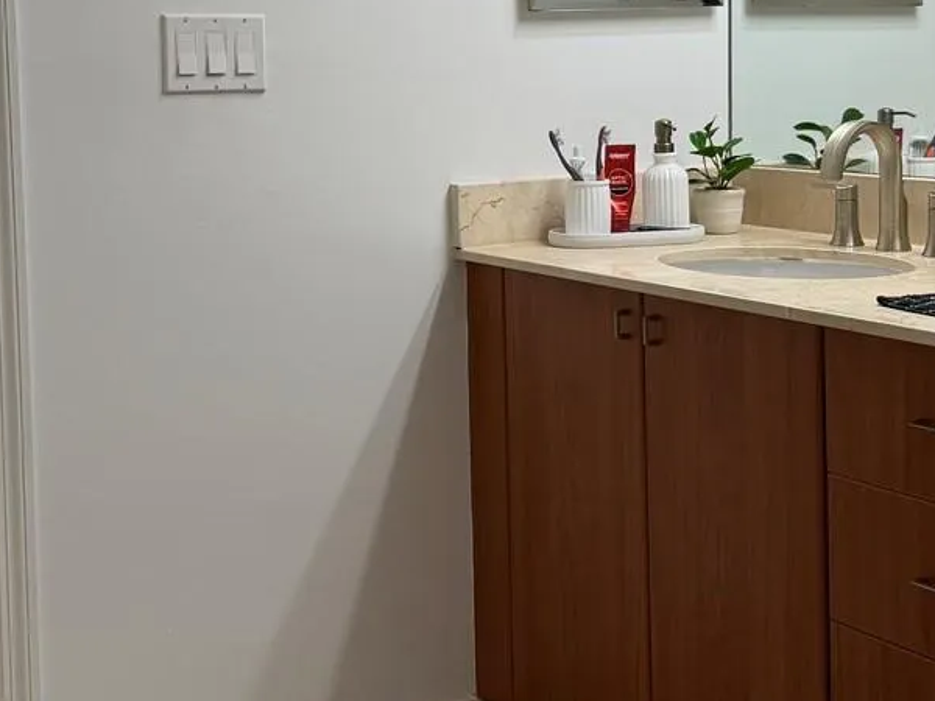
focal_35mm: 64
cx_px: 429
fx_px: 1729
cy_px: 168
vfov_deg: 22.7
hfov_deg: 30.3
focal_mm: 6.76
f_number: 1.78
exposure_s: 1/120
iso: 80
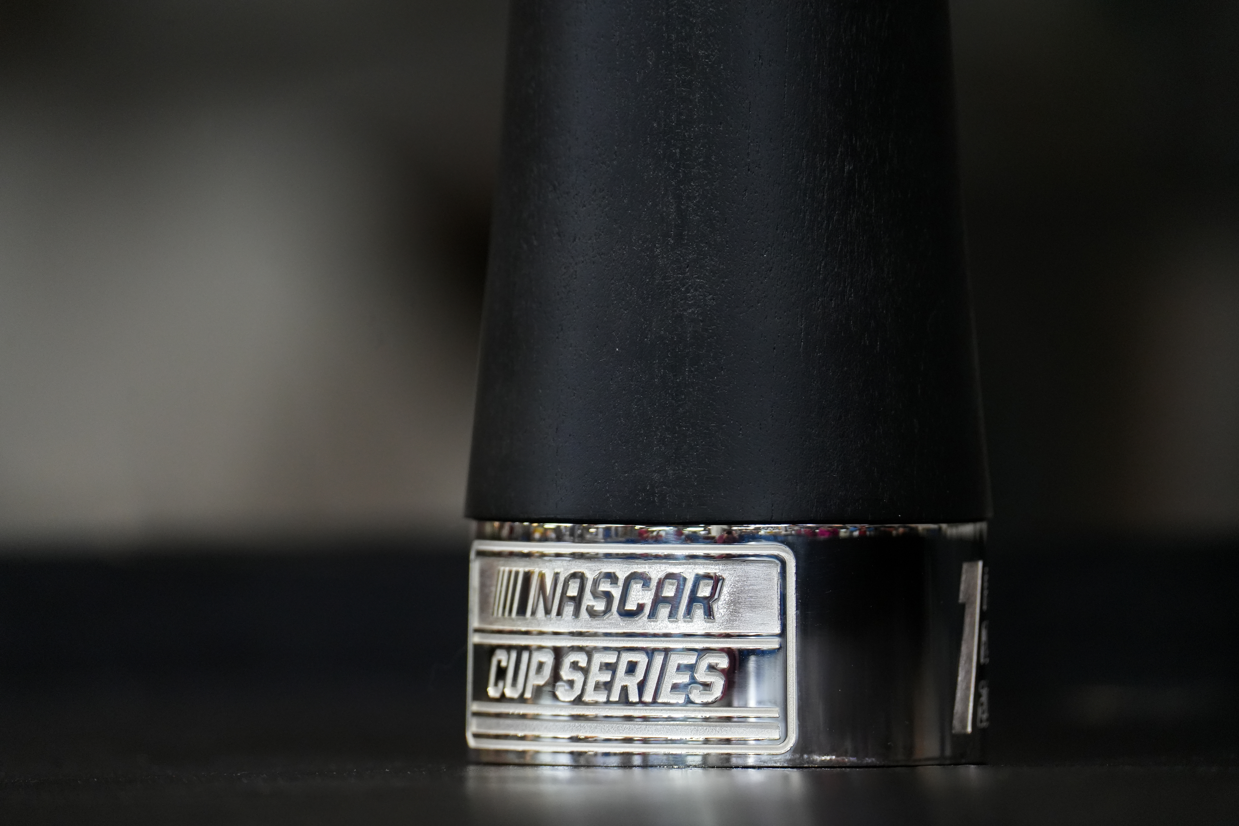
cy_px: 413
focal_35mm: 600
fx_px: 20648
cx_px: 620
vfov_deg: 2.3
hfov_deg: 3.4
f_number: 6.3
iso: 3200
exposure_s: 1/160
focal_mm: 600
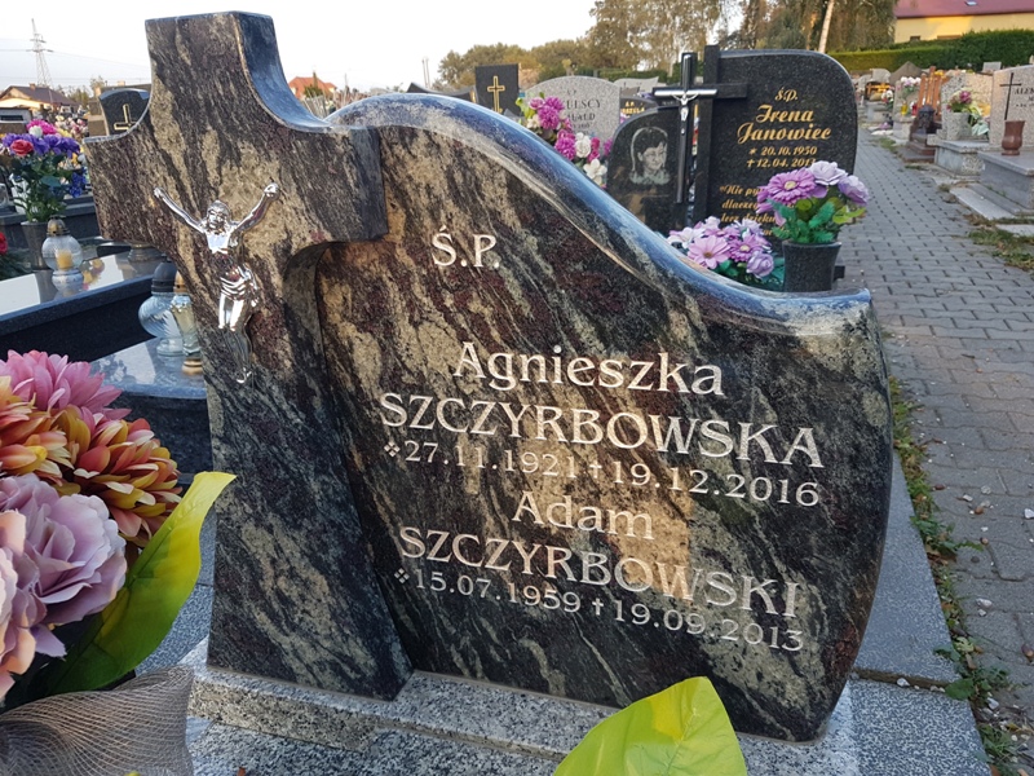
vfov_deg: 53.1
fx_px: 777
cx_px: 517
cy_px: 388
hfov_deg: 67.3
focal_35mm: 26
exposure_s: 1/185
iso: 40
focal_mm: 4.2
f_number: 1.7
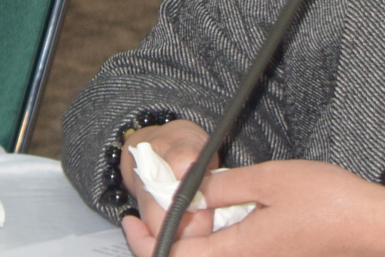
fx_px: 5079
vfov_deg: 2.9
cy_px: -240
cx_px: -8
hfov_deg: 4.3
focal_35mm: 475
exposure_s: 1/100
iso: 800
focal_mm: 48
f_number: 5.3
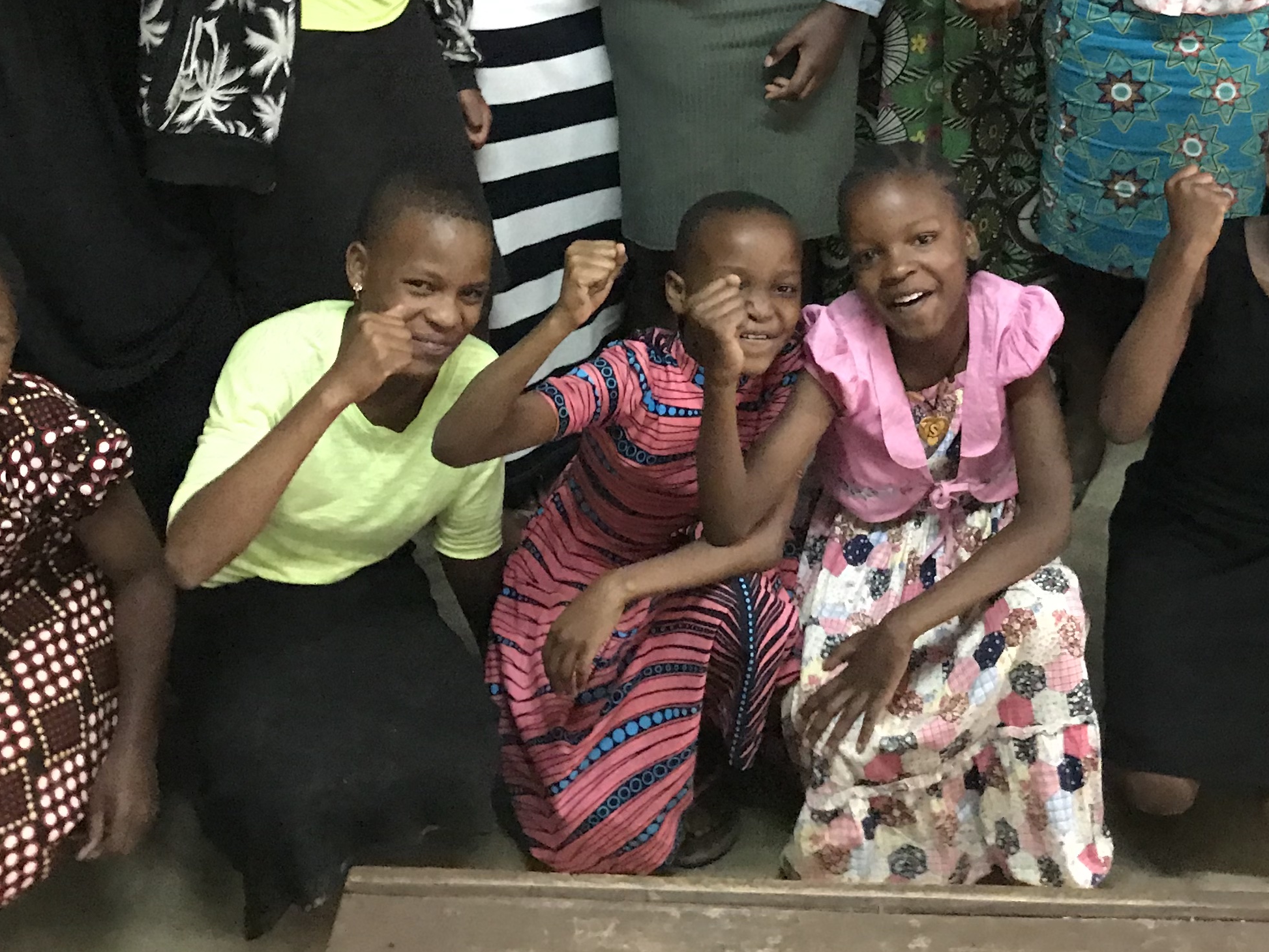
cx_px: 937
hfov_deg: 32.7
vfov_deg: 24.3
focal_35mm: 58
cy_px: 35
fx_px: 2127
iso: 80
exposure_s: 1/4
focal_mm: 3.99
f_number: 1.8
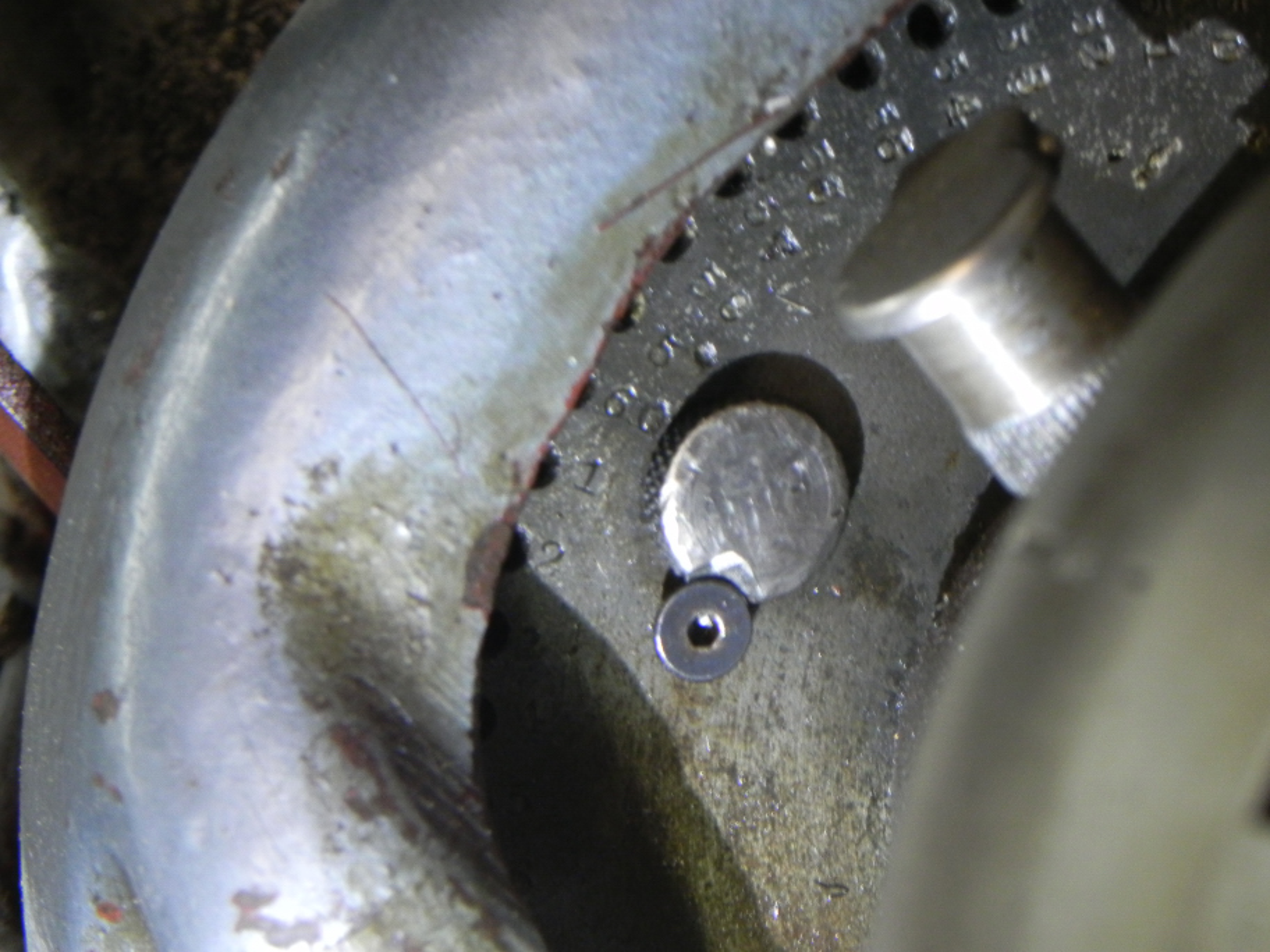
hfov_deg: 13.7
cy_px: 476
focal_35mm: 144
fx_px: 5283
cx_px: 635
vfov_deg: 10.3
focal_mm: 25.7
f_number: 4.5
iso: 400
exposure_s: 1/12.4
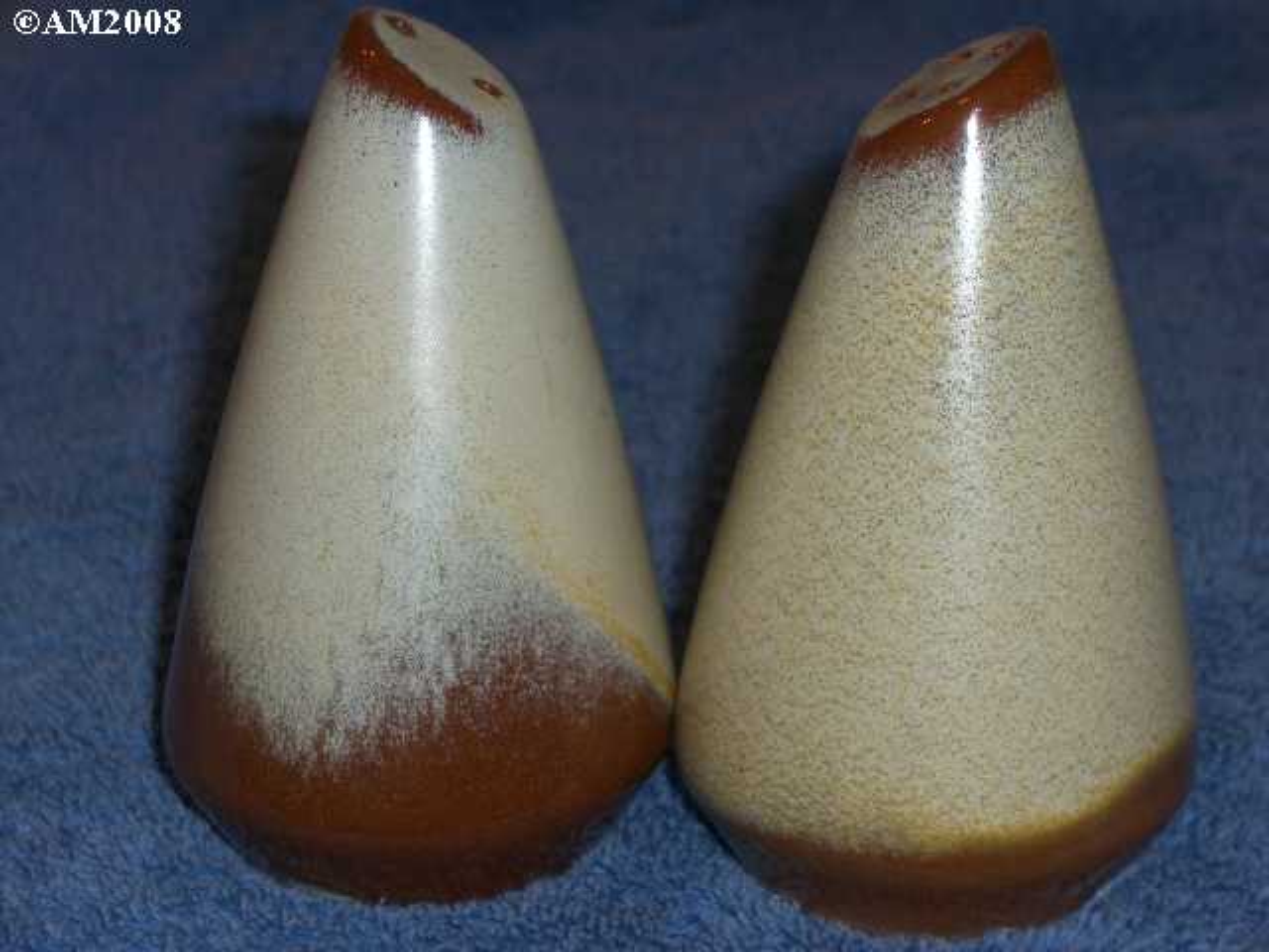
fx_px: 4179
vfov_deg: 13.0
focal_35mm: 114
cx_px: 634
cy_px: 476
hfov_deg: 17.3
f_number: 10.8
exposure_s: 1/30
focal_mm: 23.7
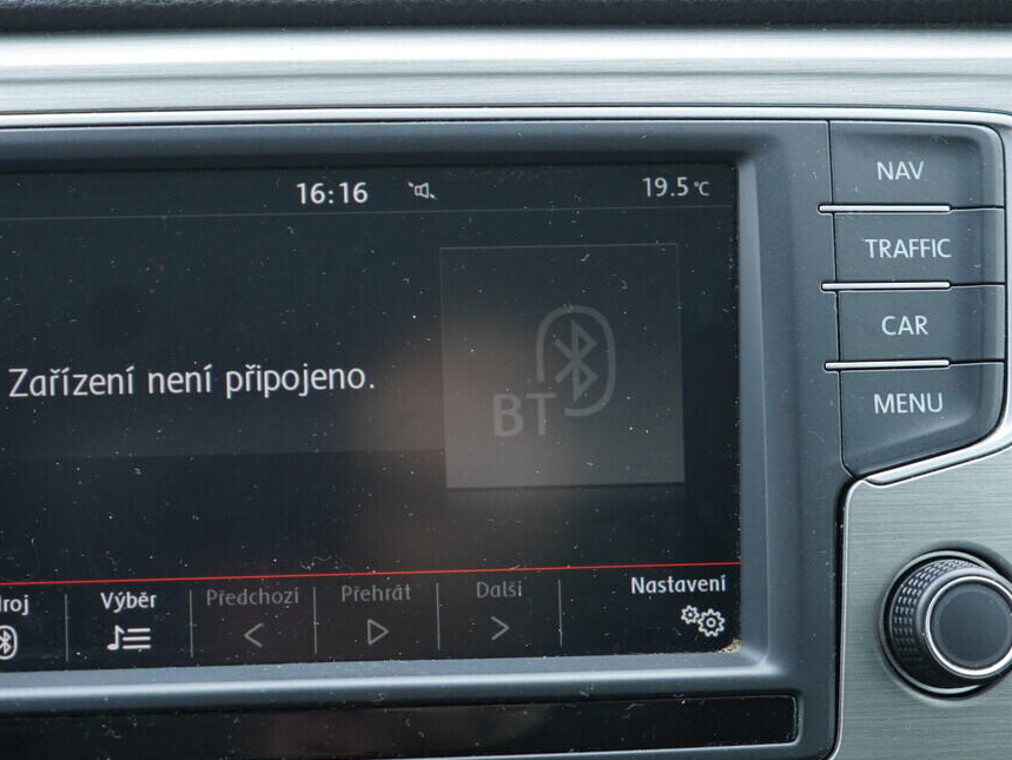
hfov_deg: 32.9
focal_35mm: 58
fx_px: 1696
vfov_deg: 25.2
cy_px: 398
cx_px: 336
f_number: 2.8
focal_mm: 24
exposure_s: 1/40
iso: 400
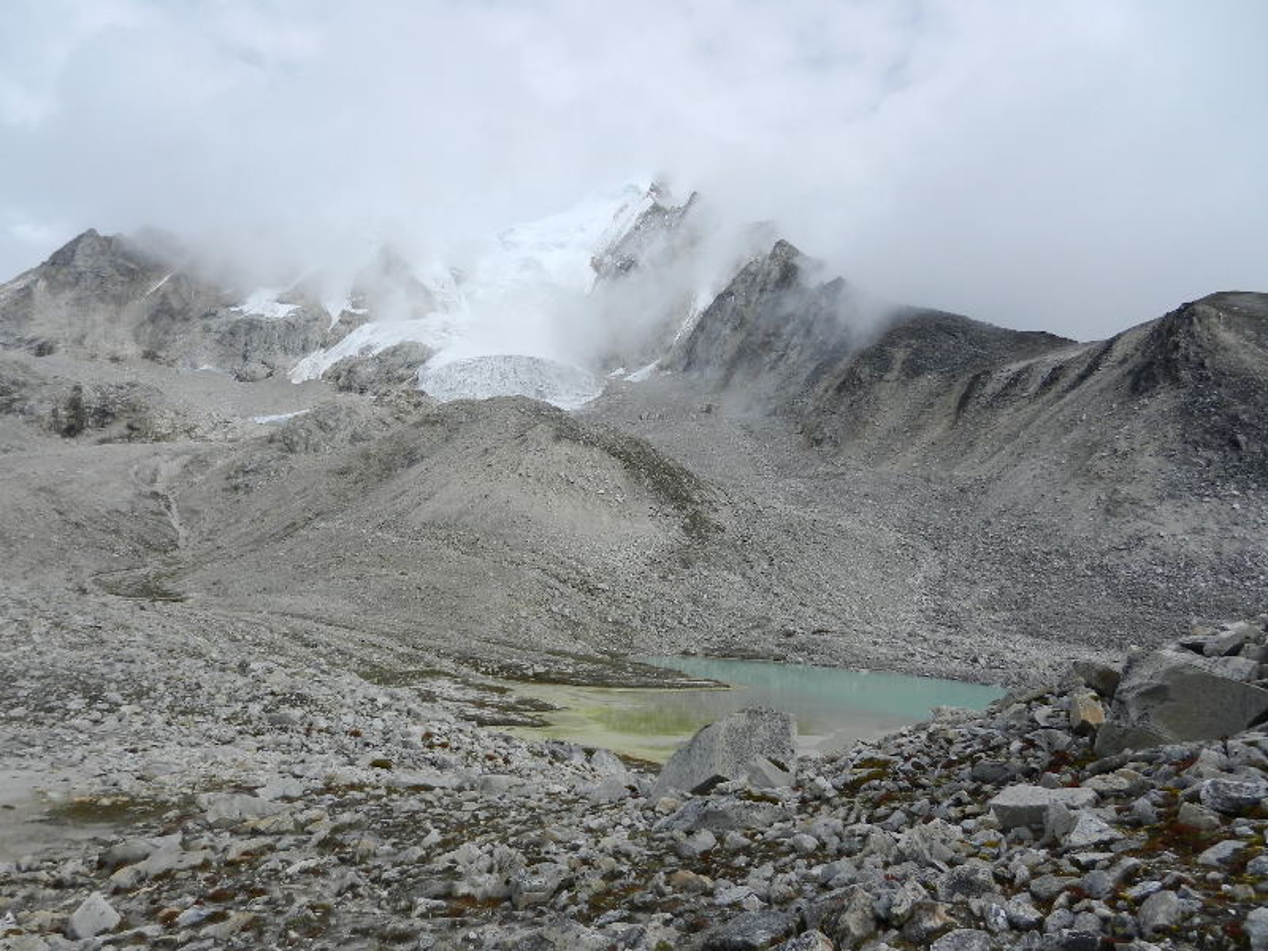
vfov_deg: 54.9
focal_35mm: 25
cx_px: 634
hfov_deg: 69.4
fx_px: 916
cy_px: 476
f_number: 7
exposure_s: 1/640
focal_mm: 4.5
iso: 160
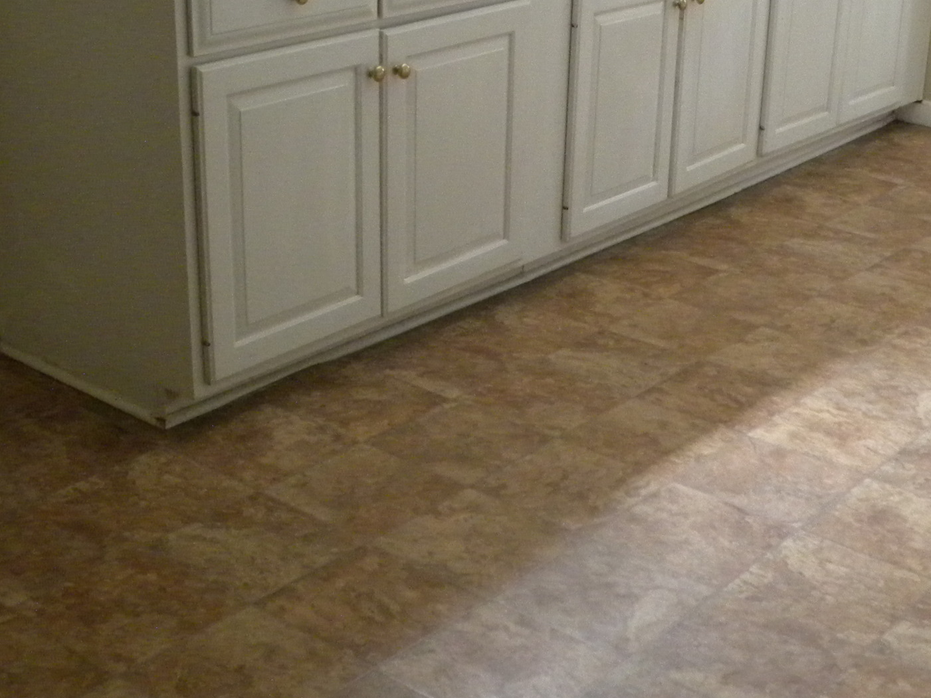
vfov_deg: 25.6
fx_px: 1533
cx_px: 510
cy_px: 282
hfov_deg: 33.8
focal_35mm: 57
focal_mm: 4.6
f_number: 2.8
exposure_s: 1/65.3
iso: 400
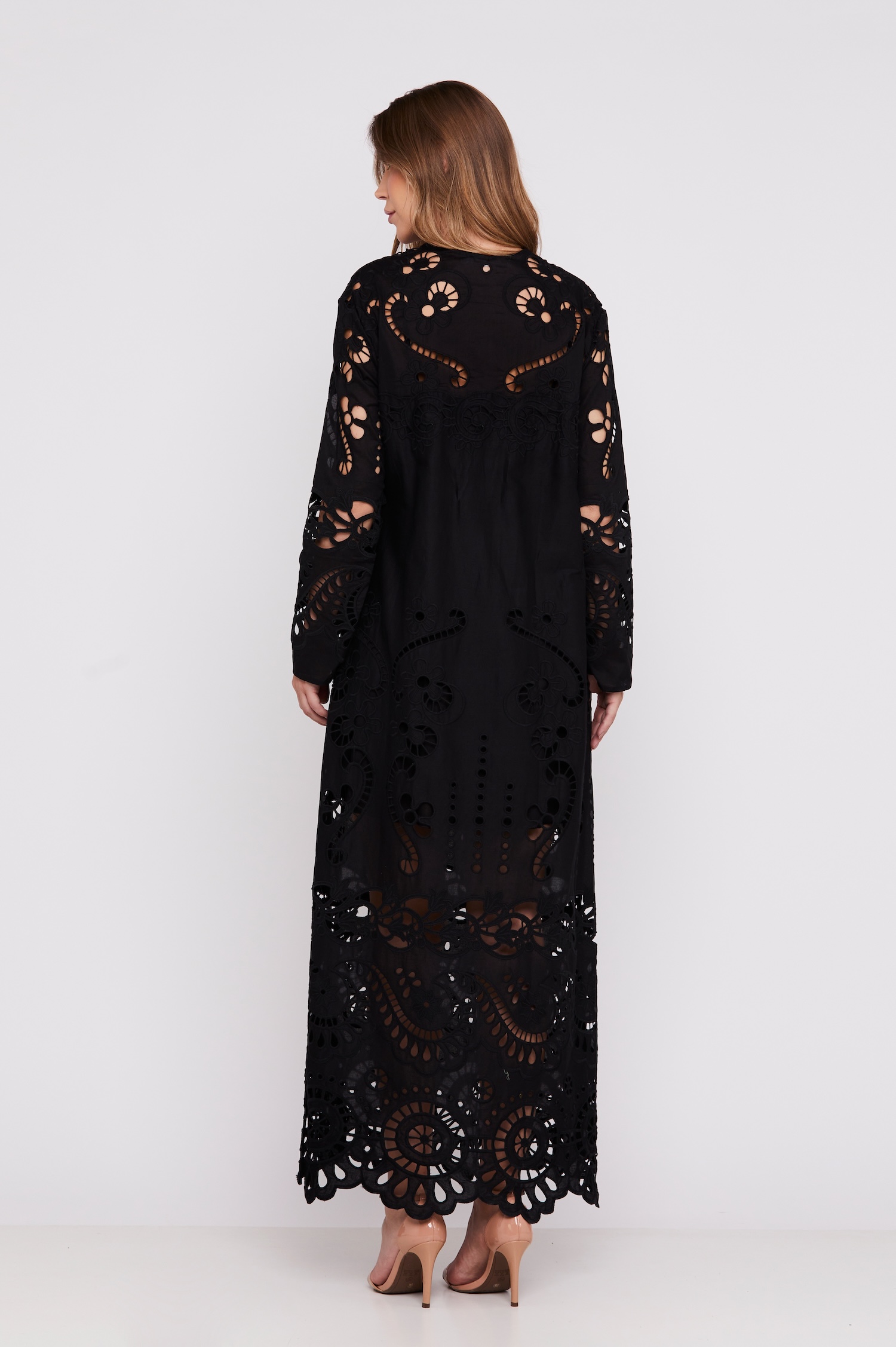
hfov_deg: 29.8
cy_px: 674
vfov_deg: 43.6
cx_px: 448
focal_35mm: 45
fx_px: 1682
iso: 200
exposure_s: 1/160
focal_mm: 45
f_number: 5.6
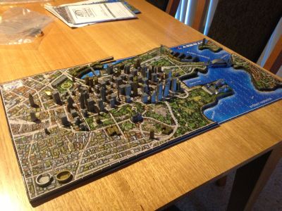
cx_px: 141
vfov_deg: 42.9
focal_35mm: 33
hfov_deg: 55.4
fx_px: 269
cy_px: 106
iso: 400
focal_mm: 4.13
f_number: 2.4
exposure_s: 1/20
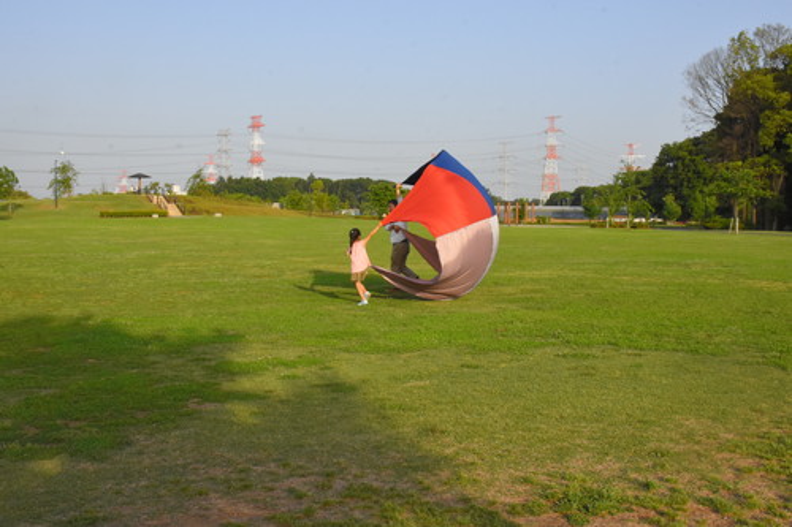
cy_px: 264
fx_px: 990
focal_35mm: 45
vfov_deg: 29.8
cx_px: 396
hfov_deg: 43.6
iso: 2000
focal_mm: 30
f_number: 16
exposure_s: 1/1000
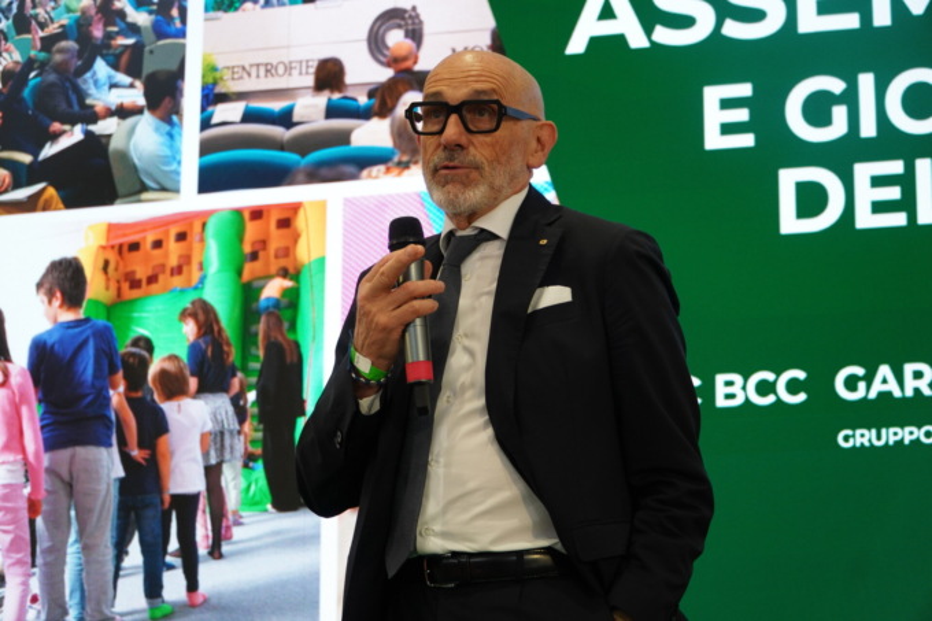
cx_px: 466
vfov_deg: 16.3
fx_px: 2174
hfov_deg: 24.2
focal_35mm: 84
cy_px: 310
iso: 640
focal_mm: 56
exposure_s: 1/100
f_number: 4
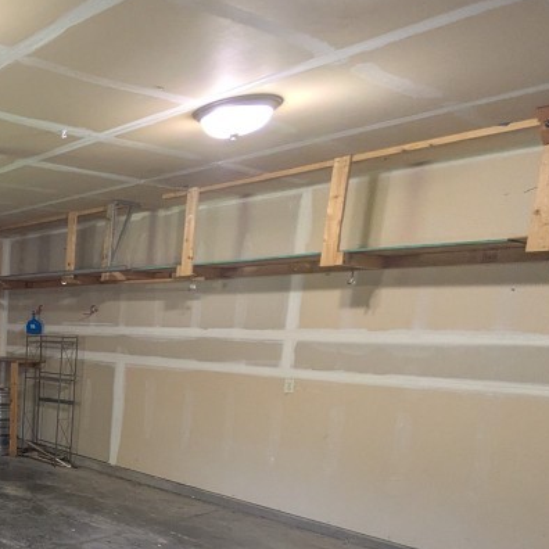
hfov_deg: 36.3
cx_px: -143
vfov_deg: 49.3
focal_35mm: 32
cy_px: 405
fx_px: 574
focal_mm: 1.83
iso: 121
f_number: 2.2
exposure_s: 1/24
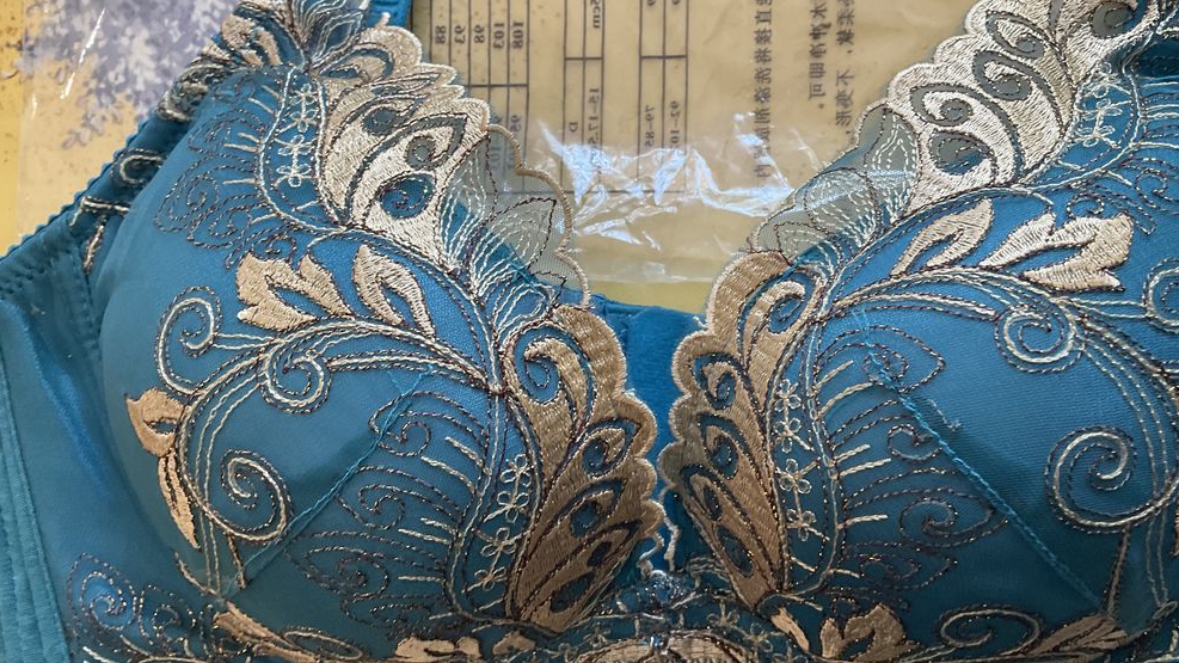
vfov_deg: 36.6
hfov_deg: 61.0
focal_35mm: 32
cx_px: 592
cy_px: 274
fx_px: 1000
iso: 64
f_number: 1.8
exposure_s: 1/60
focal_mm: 3
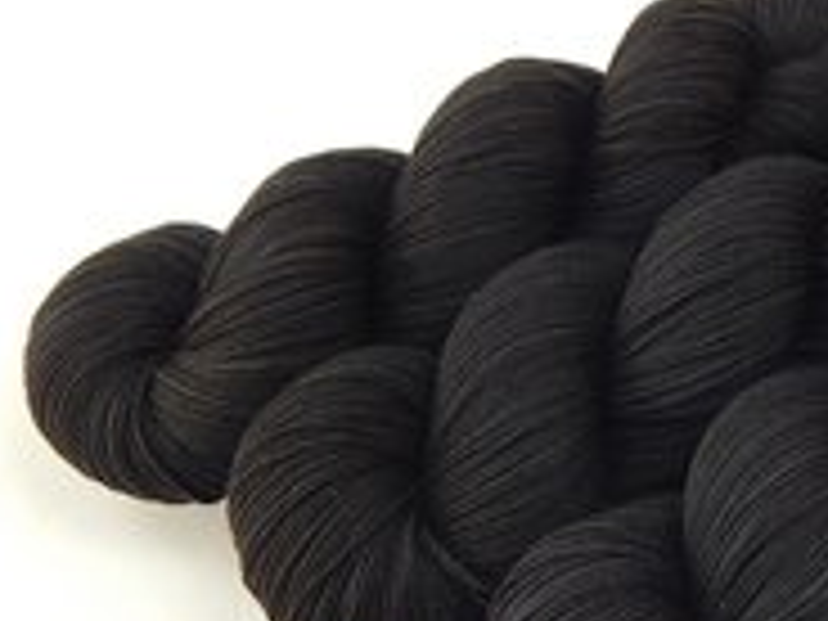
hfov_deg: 23.4
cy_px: 407
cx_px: 693
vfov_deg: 17.9
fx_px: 1961
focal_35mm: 82
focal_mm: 7.7
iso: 125
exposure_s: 1/20
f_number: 3.6
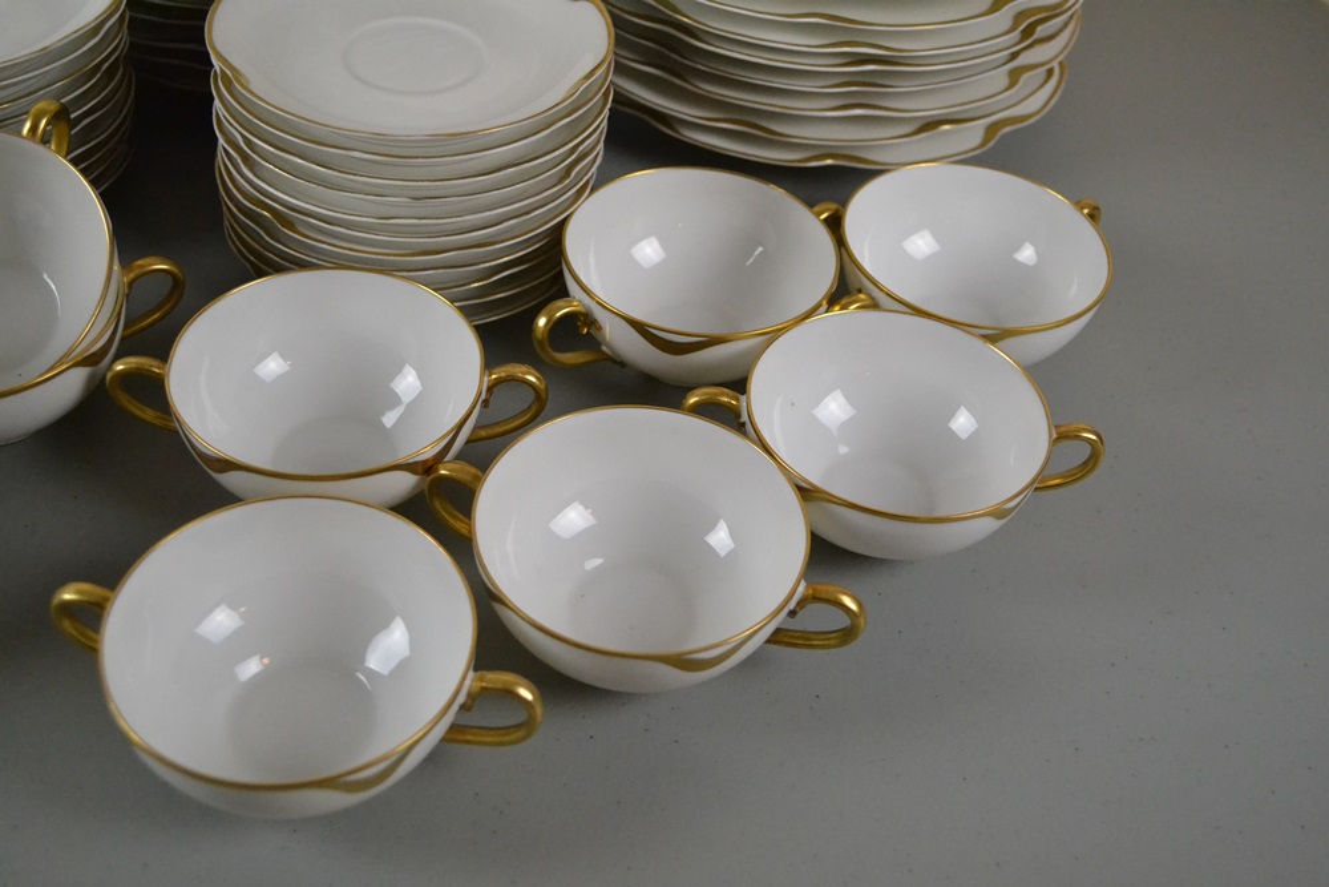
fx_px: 1440
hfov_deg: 49.5
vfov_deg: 34.2
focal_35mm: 39
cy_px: 444
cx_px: 664
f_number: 4.2
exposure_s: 1/500
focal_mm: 26
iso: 3200
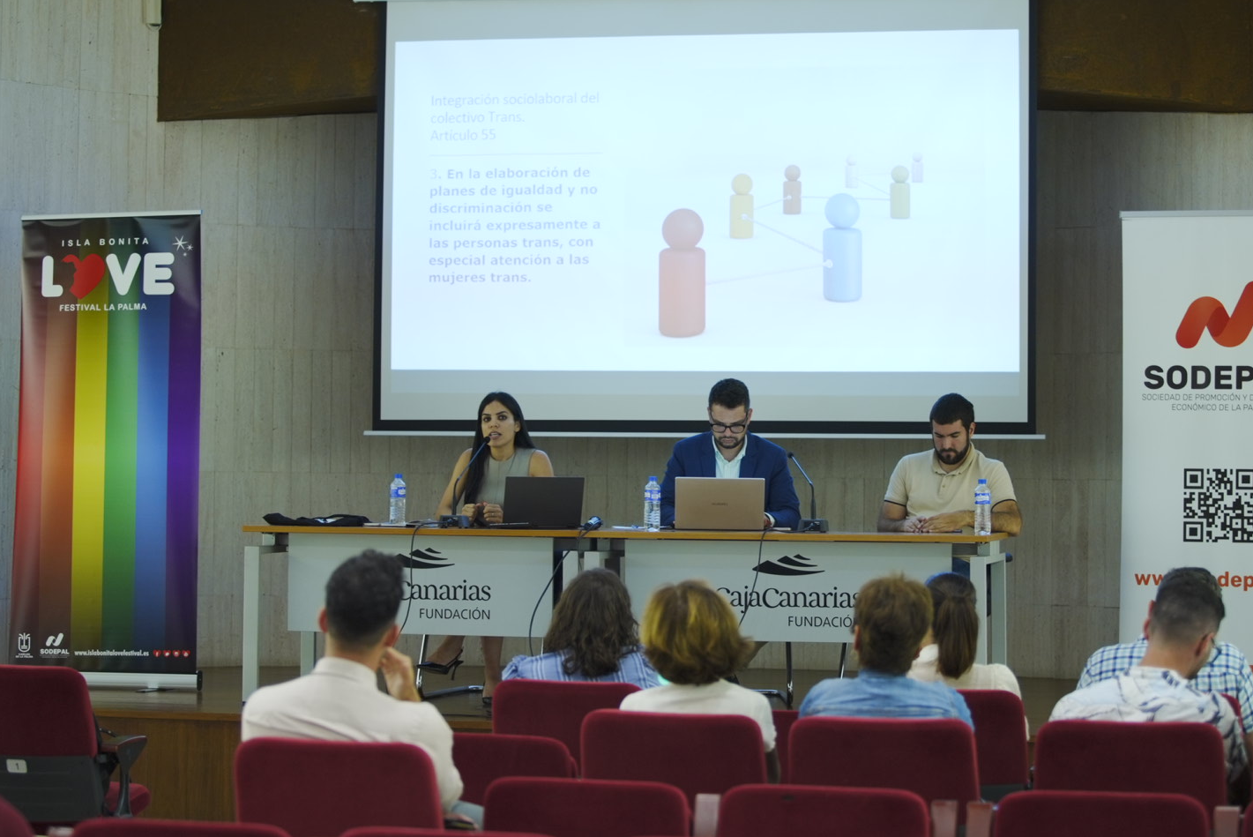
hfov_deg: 22.4
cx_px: 667
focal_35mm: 91
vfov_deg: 15.0
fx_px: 3169
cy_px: 376
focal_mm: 80
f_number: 2.8
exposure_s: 1/100
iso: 800
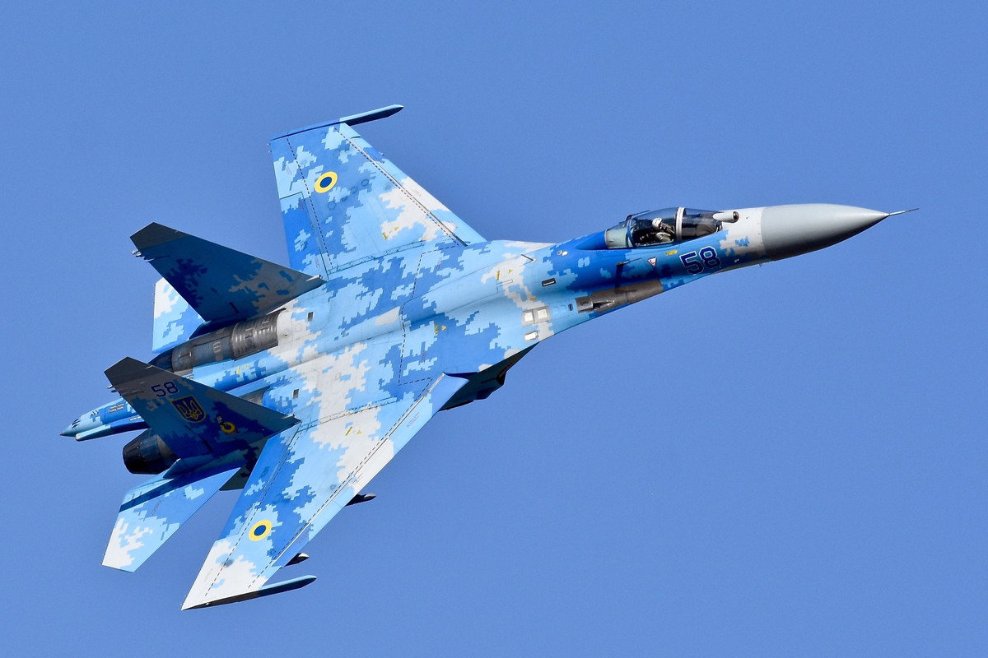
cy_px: 329
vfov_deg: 3.1
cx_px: 494
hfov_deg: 4.6
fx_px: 12349
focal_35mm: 450
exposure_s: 1/2000
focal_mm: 300
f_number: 6.3
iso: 320
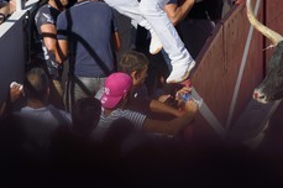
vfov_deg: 4.7
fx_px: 2308
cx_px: 245
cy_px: 36
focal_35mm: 294
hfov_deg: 7.0
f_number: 5.6
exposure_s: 1/1000
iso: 200
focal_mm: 160
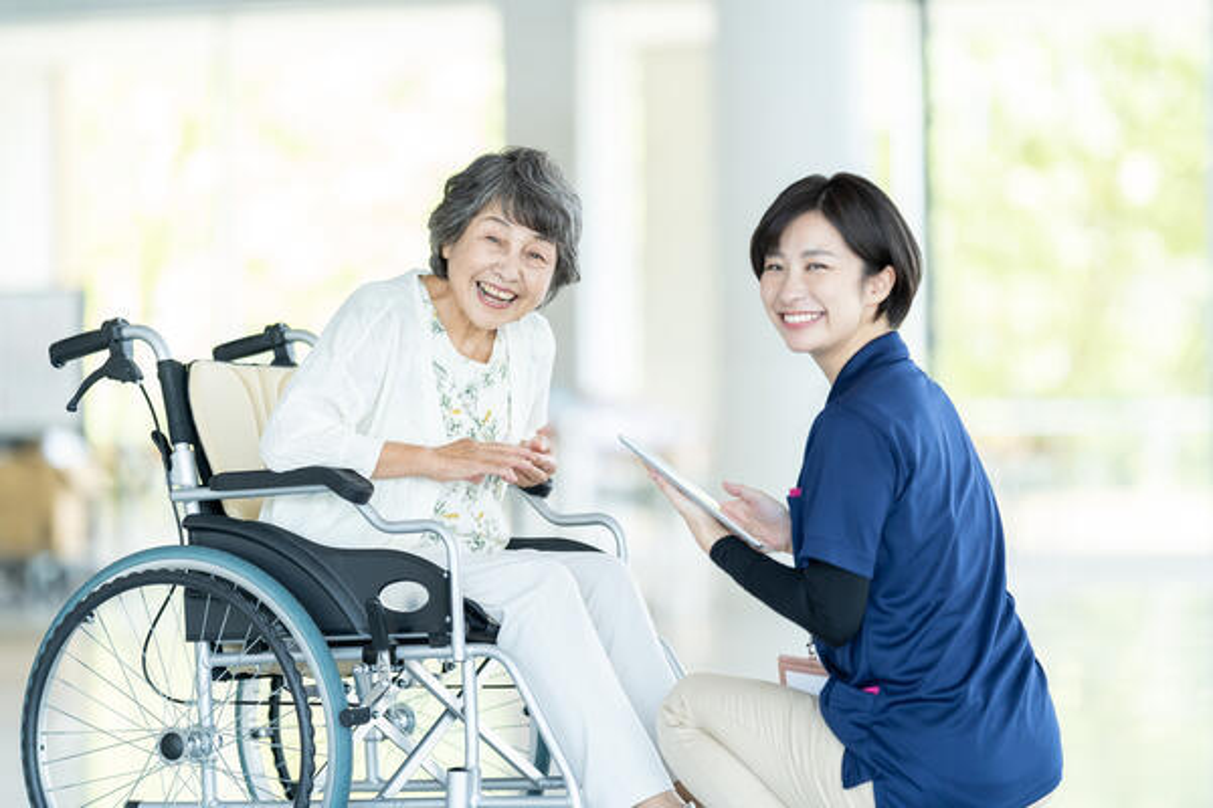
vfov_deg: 10.2
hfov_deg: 15.2
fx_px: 4548
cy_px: 404
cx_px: 606
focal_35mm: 135
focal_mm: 135
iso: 320
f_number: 1.8
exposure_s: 1/250
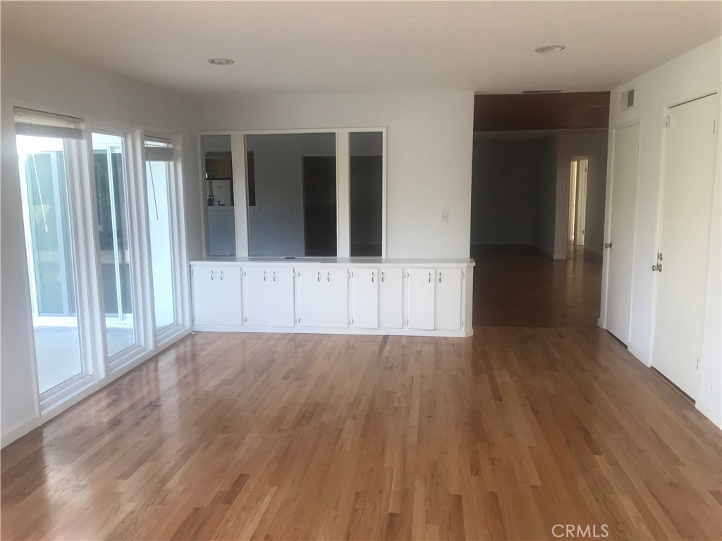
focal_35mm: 28
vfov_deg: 49.7
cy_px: 270
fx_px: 584
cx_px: 361
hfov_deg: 63.4
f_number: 1.8
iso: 32
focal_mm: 3.99
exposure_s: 1/120
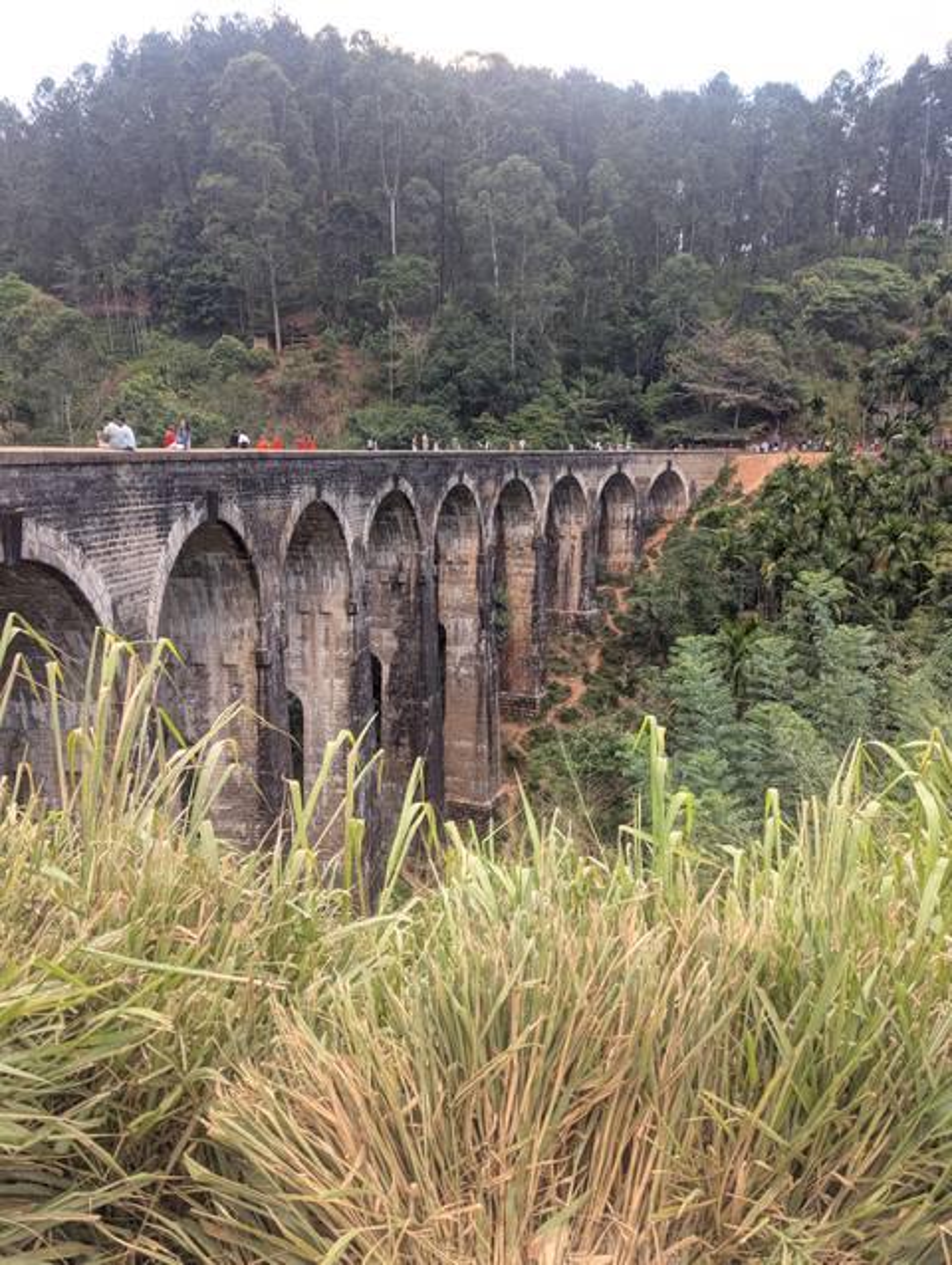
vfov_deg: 71.5
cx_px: 476
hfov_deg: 56.9
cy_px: 632
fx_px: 878
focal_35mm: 24
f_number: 1.85
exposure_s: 1/273
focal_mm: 6.81
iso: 392
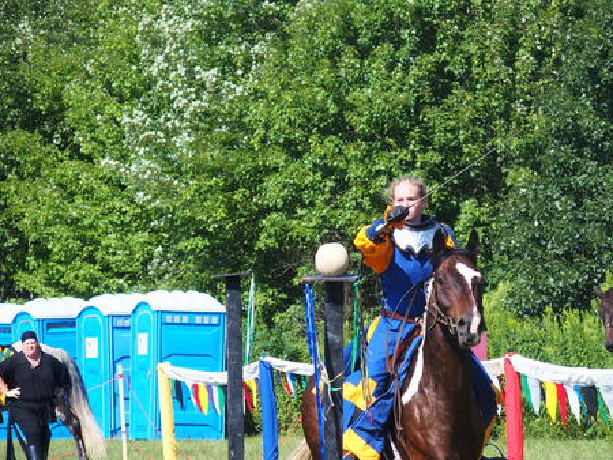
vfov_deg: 6.8
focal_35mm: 220
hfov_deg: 9.0
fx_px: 3898
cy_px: 230
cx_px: 306
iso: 100
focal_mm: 46.7
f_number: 3.5
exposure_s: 1/800
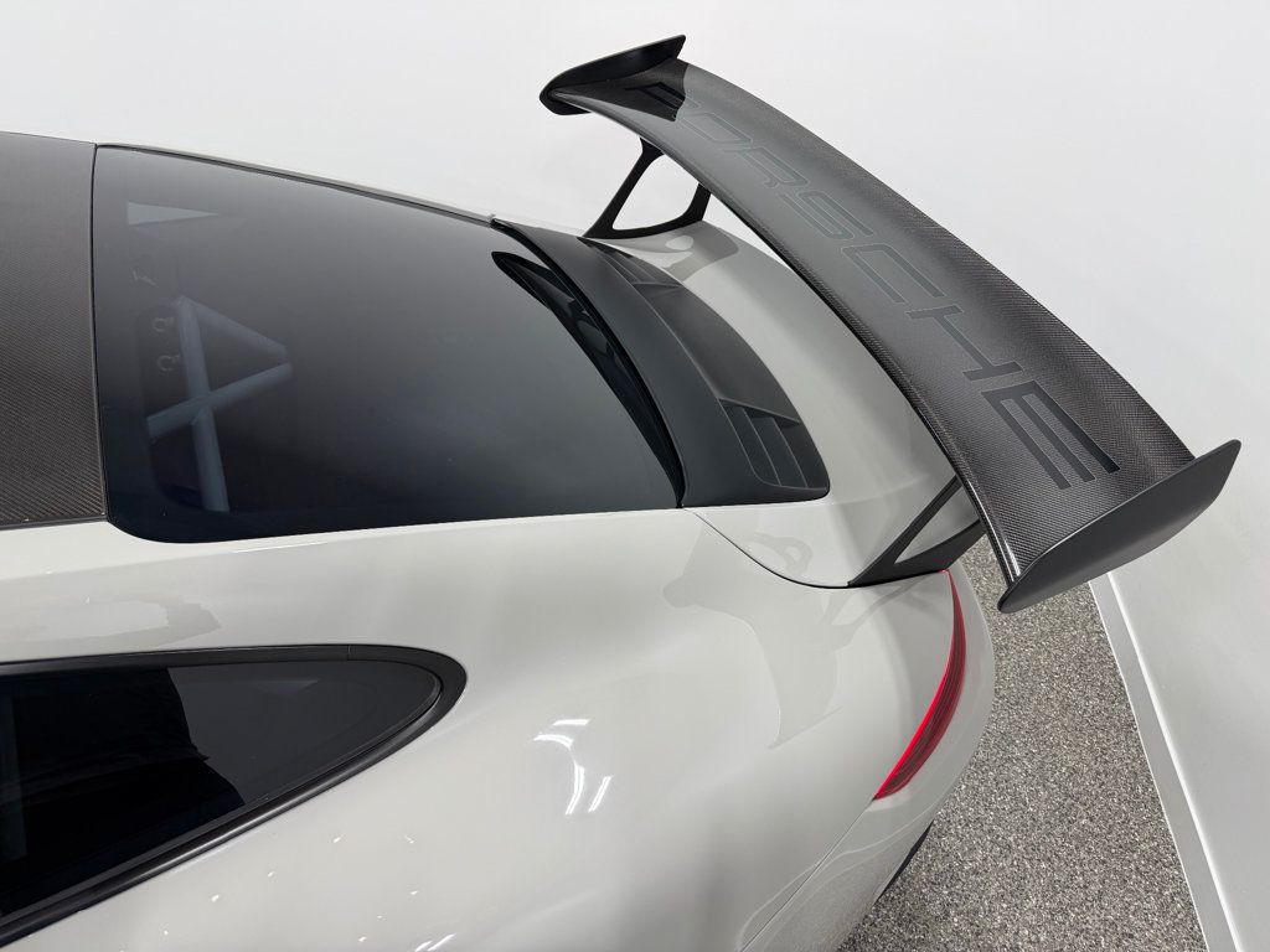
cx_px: 635
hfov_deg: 71.6
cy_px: 476
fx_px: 881
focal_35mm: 24
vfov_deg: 56.8
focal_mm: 6.76
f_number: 1.78
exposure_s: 1/187
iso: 64
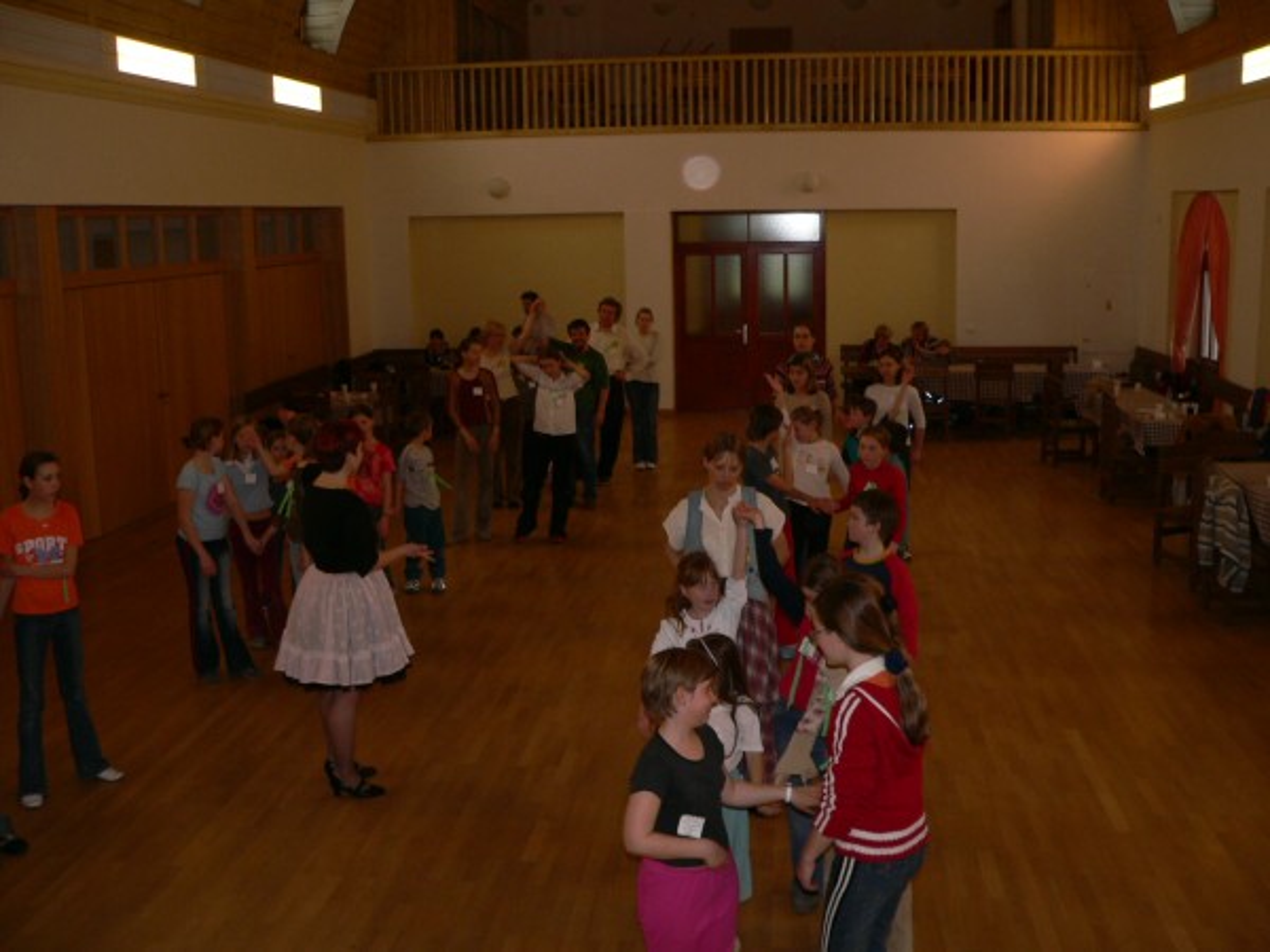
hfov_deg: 51.4
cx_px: 635
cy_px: 476
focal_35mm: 36
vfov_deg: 39.7
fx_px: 1321
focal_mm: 6
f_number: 2.8
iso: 100
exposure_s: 1/60
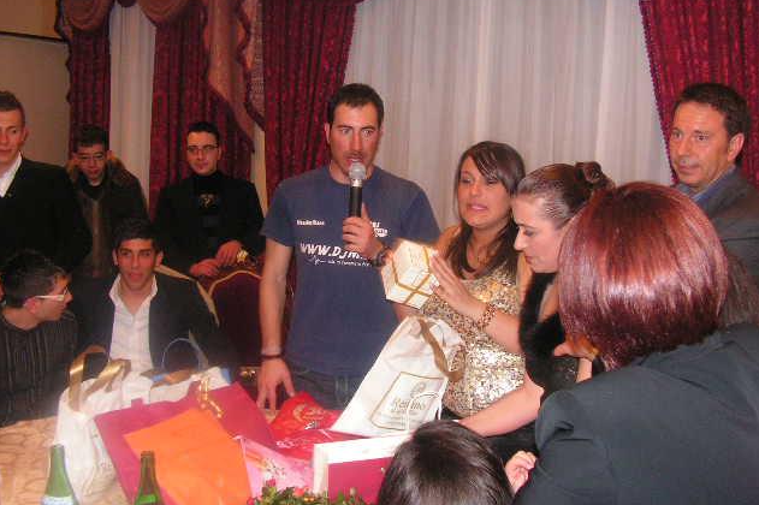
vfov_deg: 35.0
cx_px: 381
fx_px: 801
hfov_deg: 50.7
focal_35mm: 38
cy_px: 237
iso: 200
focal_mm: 6
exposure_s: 1/40
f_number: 3.2
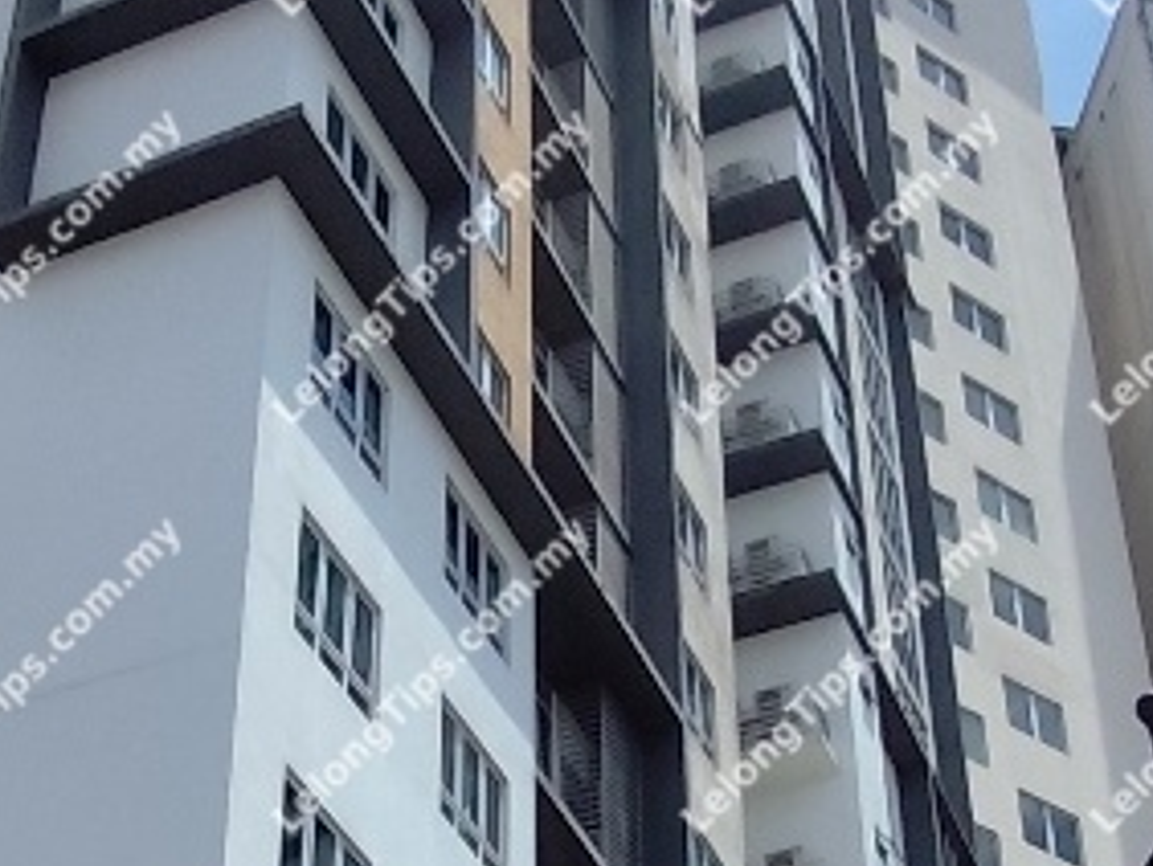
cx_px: 368
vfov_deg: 20.1
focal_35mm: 72
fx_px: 2400
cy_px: 782
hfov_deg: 26.8
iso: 50
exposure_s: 1/3020
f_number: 2.2
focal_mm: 1.65
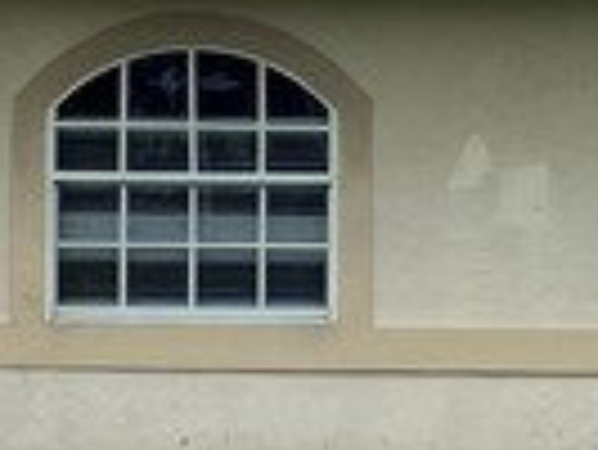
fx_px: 3458
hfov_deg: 9.8
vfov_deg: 7.4
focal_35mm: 200
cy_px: 171
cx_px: 526
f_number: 1.8
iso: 32
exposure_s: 1/4115
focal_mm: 4.25
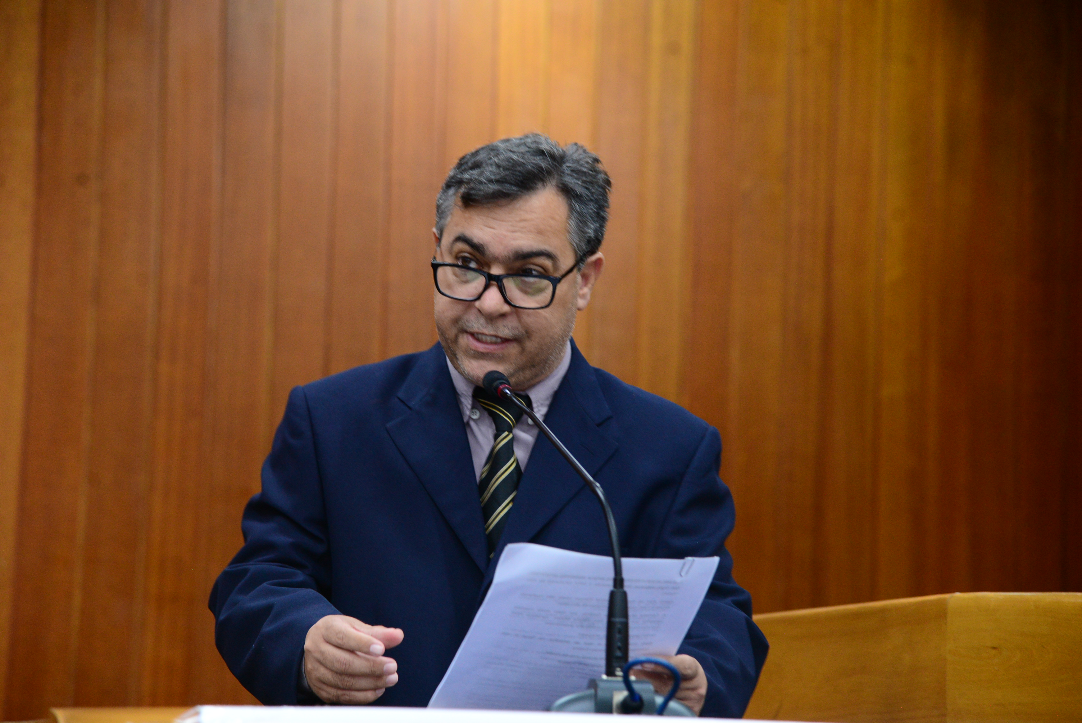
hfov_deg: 18.3
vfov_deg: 12.2
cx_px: 541
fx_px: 3367
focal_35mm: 112
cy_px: 362
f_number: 4.5
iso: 2500
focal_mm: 112
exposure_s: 1/60
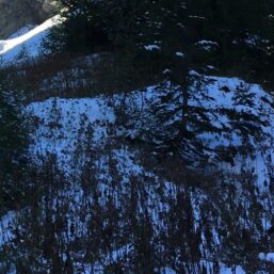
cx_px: -17
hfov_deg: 16.6
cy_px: -39
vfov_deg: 16.5
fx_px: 913
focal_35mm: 102
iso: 25
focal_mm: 4.15
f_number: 2.2
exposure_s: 1/635
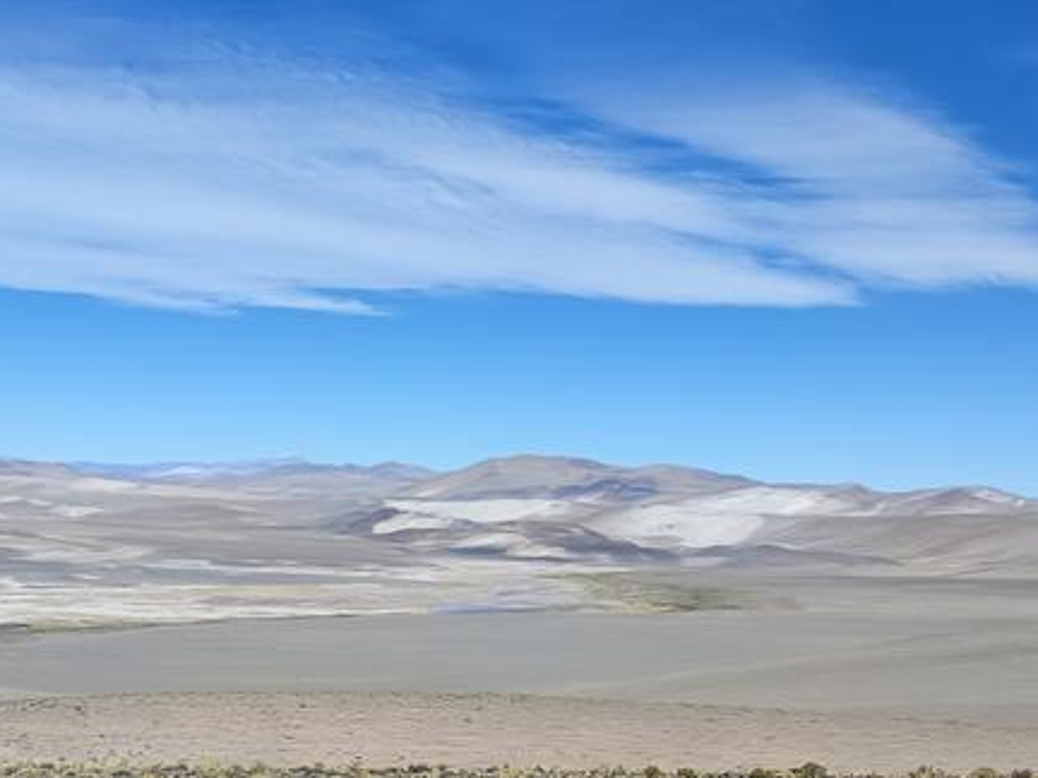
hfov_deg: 50.1
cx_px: 565
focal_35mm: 37
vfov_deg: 38.7
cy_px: 384
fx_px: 1109
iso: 50
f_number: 1.9
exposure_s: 1/765
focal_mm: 6.04
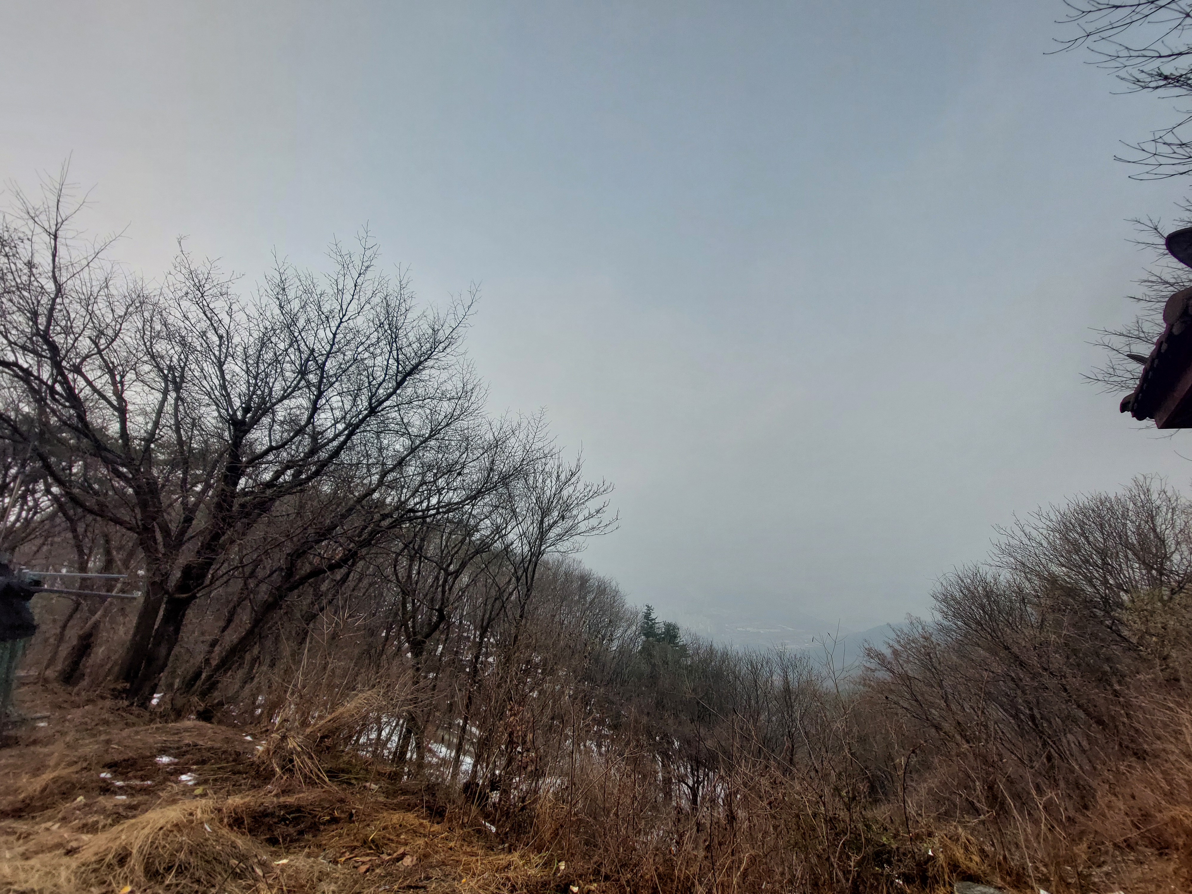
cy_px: 447
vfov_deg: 89.9
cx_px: 596
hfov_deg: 106.2
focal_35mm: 13
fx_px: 448
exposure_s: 1/1450
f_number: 2.2
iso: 50
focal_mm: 1.74
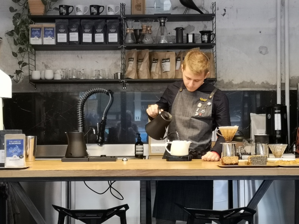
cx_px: 150
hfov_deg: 27.4
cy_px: 112
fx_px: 613
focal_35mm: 71
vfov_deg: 20.7
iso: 200
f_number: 1.8
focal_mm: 3.95
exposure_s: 1/30
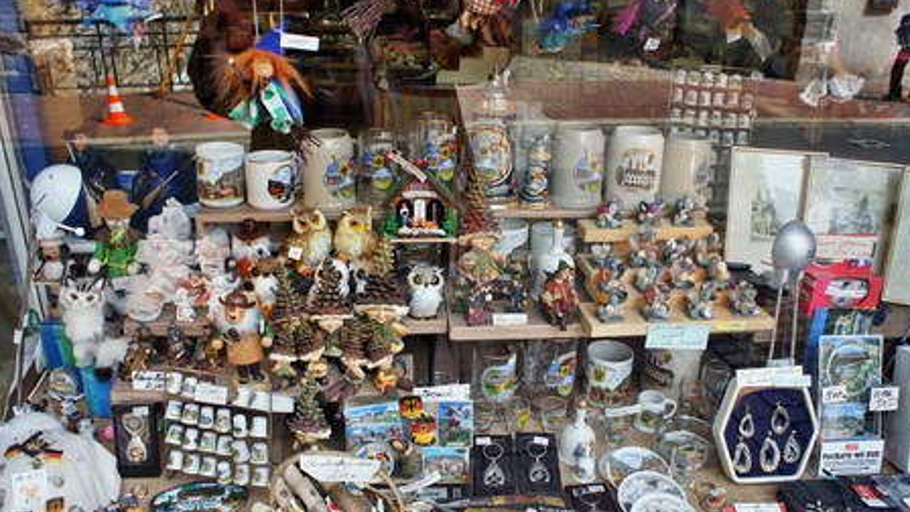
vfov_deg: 40.1
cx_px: 463
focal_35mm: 29
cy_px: 284
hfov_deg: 66.1
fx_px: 700
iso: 200
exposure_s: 1/80
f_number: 5.6
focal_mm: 18
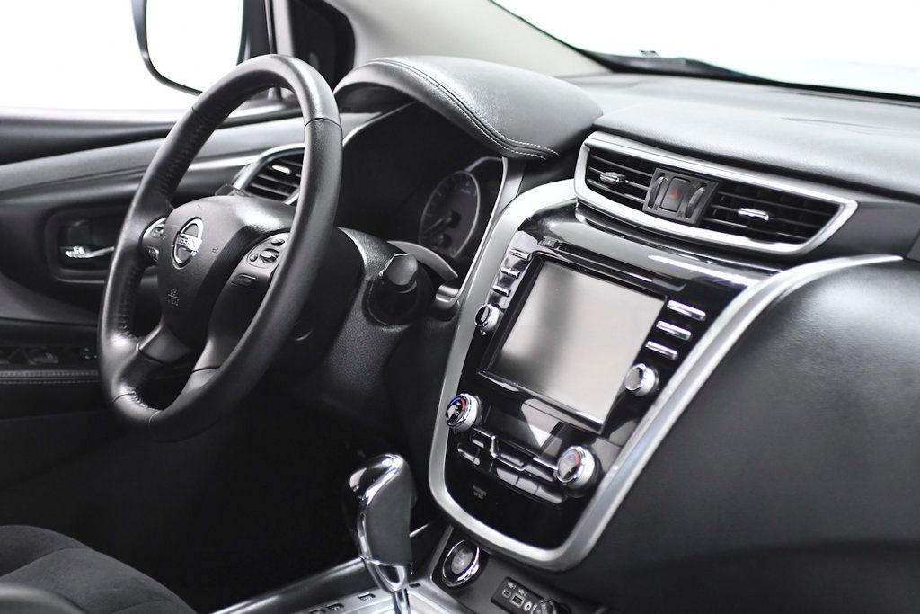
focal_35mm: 78
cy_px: 307
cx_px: 460
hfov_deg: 26.0
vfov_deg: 17.5
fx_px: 1993
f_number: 3.5
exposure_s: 1/400
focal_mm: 52
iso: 2500
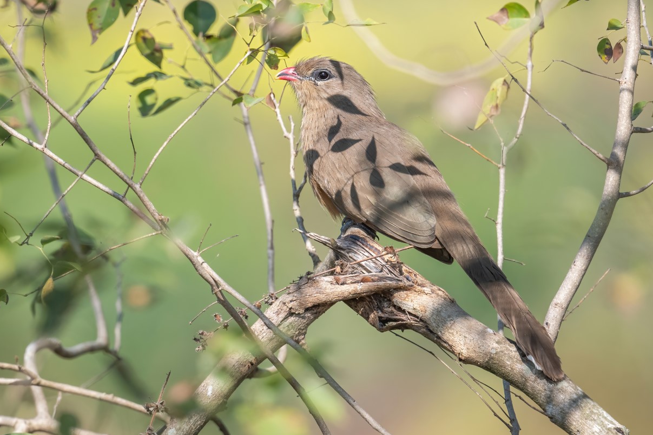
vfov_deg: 1.4
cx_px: 217
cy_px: 188
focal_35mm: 1007
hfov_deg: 2.0
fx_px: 18260
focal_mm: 500
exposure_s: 1/1600
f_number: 5.6
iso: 500
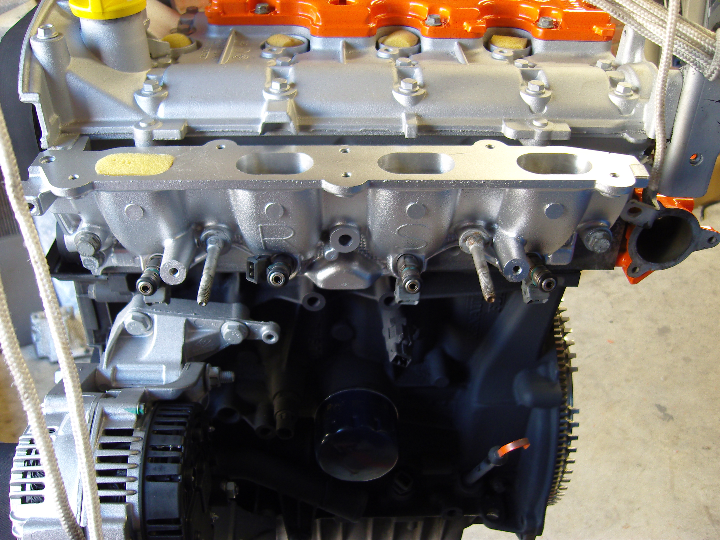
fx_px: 707
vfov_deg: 41.8
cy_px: 270
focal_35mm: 34
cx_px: 360
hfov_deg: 54.0
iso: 200
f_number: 2.8
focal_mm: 7.3
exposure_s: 1/30
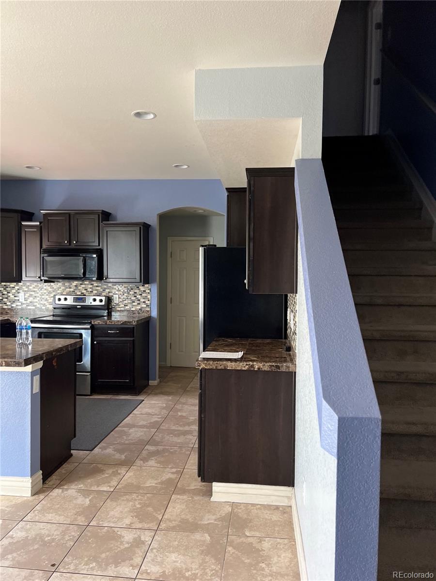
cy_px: 290
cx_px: 218
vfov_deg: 67.3
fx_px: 437
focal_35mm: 26
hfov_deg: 53.1
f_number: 1.5
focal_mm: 5.7
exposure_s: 1/119
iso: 125
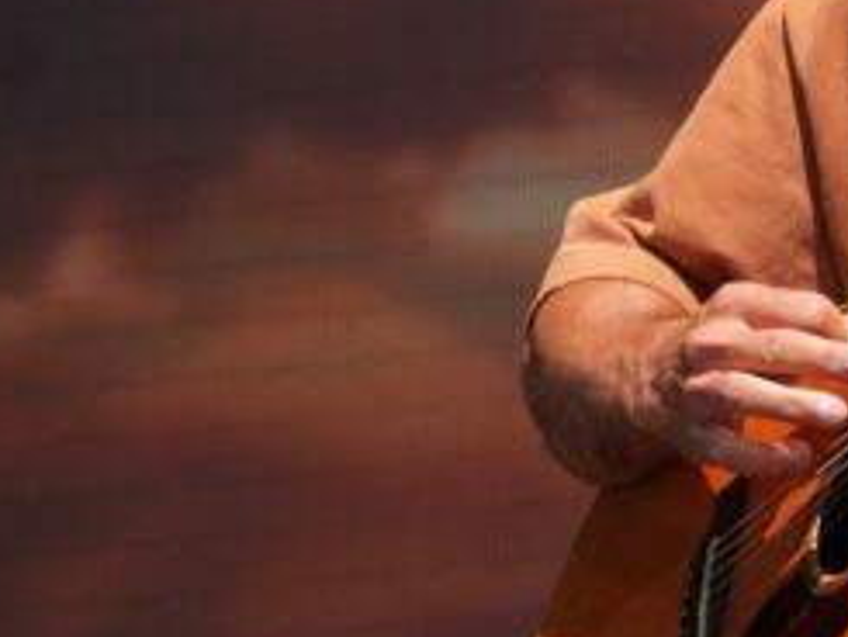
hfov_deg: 2.6
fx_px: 18468
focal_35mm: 754
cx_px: 900
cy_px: 62
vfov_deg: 2.0
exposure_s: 1/320
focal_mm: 167
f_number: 6.3
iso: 100
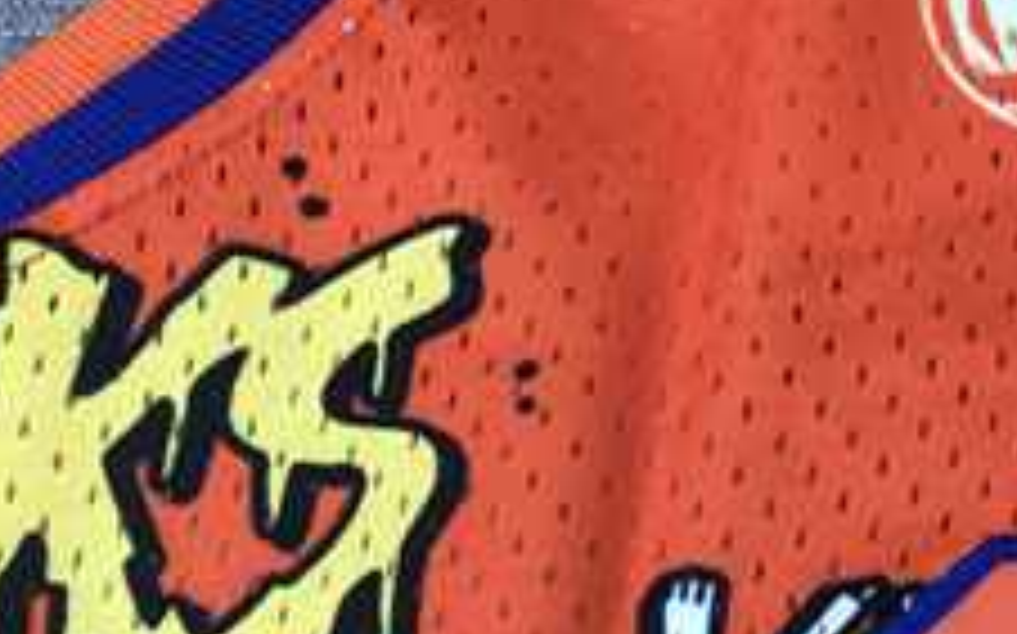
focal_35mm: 105
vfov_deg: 11.8
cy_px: 1025
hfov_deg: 17.0
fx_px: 2909
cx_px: 1710
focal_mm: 3.99
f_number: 1.8
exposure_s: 1/100
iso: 40
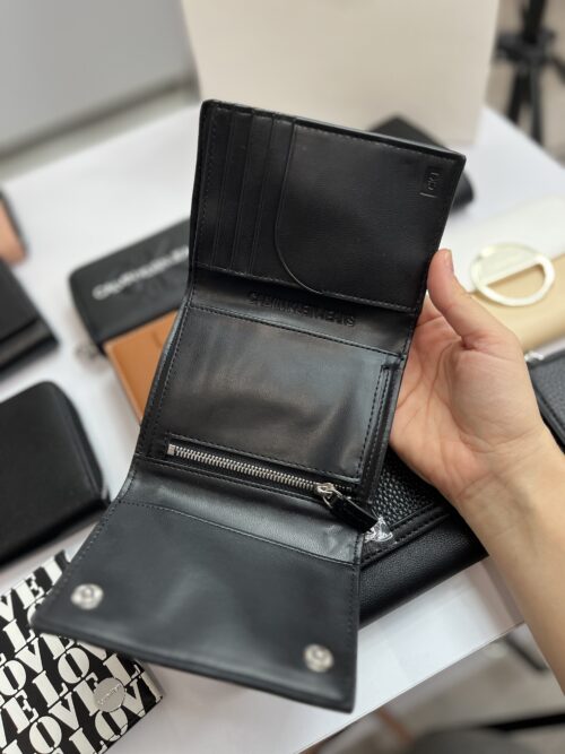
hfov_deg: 53.0
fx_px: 566
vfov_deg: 67.3
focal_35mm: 26
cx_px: 282
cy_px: 377
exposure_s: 1/50
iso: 100
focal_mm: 5.1
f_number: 1.6
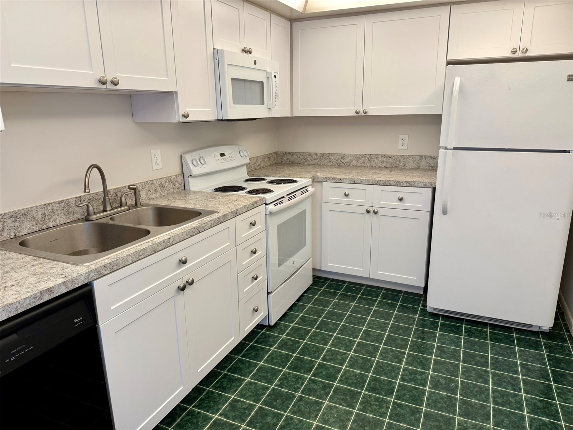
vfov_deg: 56.8
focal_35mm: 24
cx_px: 286
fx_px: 397
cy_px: 215
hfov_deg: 71.6
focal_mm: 6.76
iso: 125
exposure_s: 1/120
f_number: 1.78
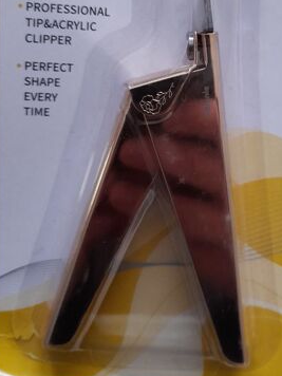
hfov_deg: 31.9
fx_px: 489
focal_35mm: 45
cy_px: 81
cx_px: 193
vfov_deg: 40.5
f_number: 2
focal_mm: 4.6
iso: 200
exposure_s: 1/60
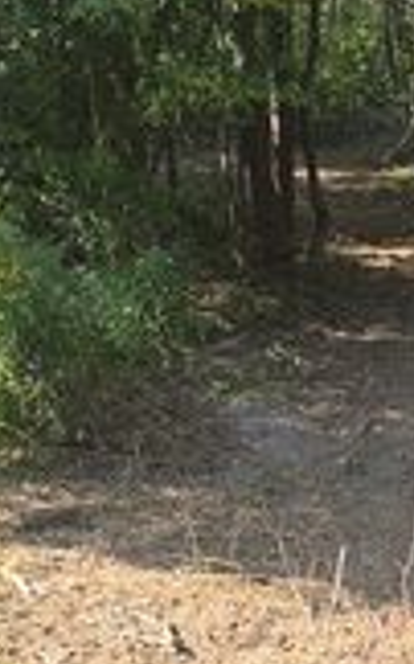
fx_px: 1176
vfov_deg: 31.3
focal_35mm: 65
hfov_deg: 19.5
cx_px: 400
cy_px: 211
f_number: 1.7
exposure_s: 1/180
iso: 25
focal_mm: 6.3
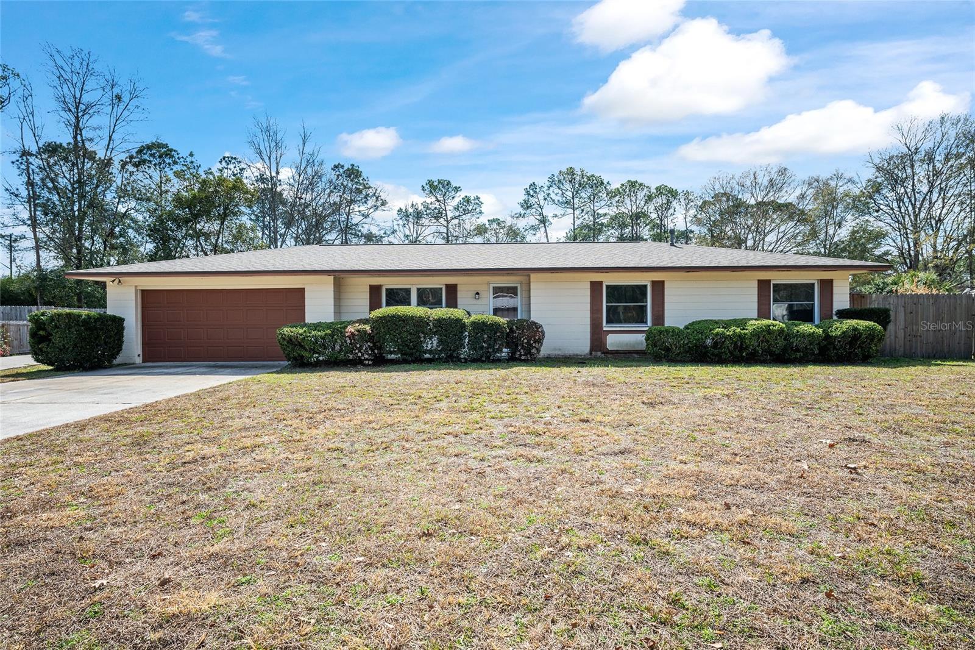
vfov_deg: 67.4
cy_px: 325
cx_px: 488
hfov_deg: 90.0
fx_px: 487
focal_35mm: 18
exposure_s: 1/800
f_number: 7.1
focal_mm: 18
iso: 500
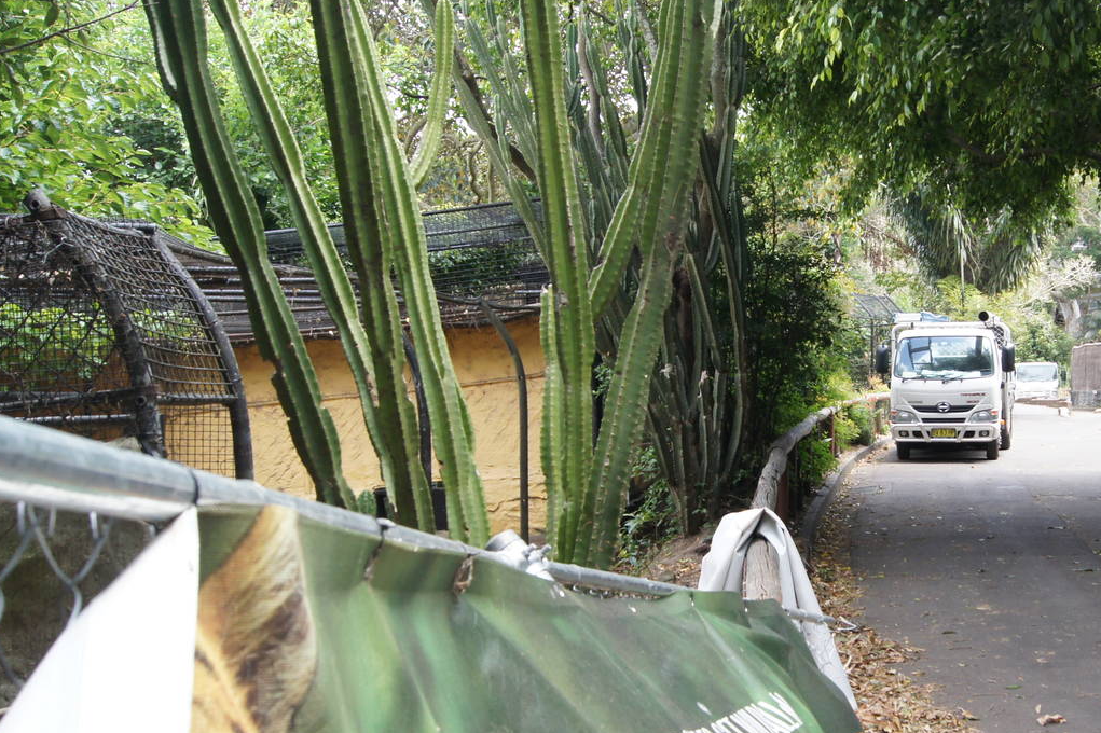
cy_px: 431
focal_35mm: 47
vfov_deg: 28.6
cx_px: 799
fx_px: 1437
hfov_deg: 40.9
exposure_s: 1/80
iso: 400
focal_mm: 20
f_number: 8
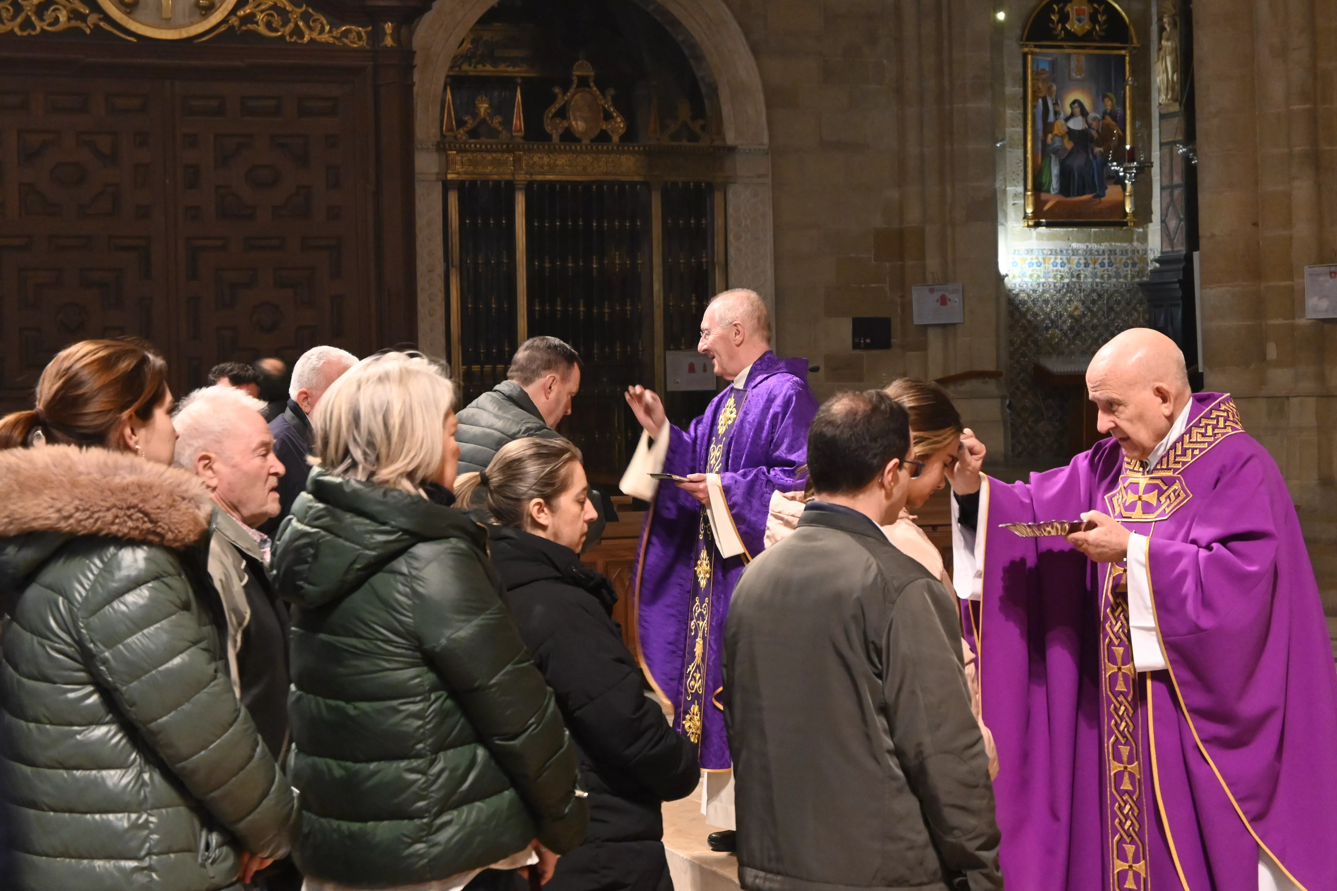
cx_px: 668
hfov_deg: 27.0
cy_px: 446
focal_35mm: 75
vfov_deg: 18.2
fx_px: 2785
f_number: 6.3
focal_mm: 50
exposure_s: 1/30
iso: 3200
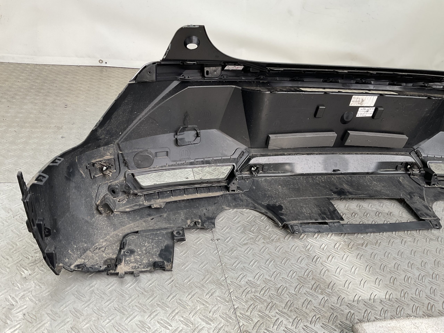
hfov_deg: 61.7
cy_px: 166
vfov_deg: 48.2
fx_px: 372
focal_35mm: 29
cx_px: 222
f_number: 1.8
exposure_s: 1/120
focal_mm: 3
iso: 32
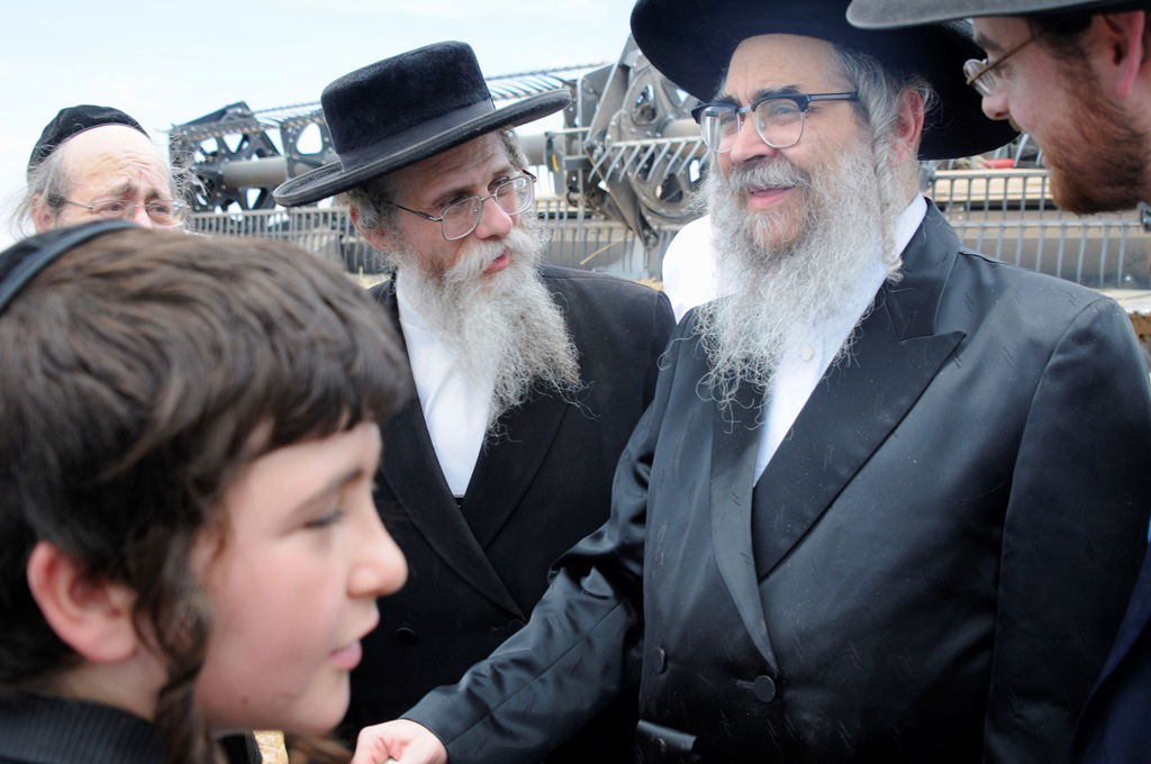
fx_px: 1341
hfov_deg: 46.5
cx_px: 576
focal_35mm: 42
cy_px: 382
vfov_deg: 31.8
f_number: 5
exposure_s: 1/100
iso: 250
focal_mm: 28
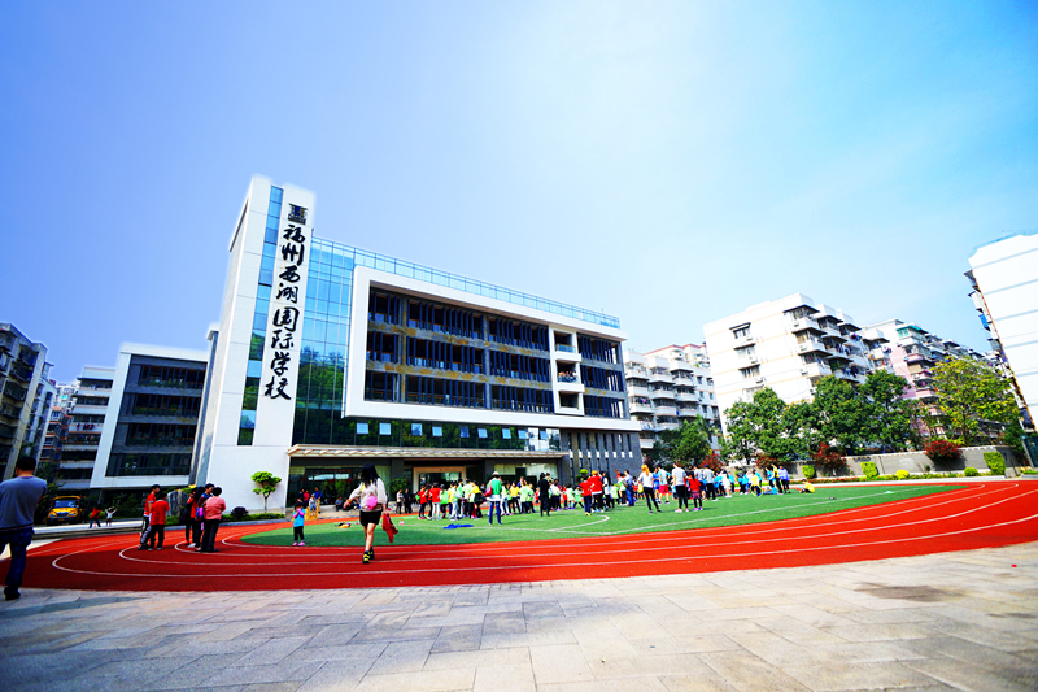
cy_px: 346
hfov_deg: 96.7
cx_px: 519
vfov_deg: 73.7
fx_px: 461
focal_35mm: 16
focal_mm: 16
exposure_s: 1/2000
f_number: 2.8
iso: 200
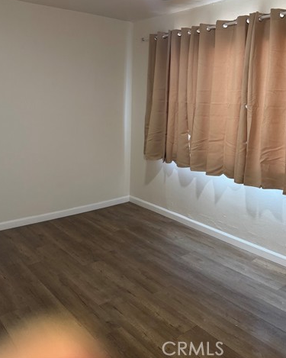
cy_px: 115
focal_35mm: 32
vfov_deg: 54.4
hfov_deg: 45.6
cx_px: 166
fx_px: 339
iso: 250
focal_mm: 6.76
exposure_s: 1/60
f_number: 1.78
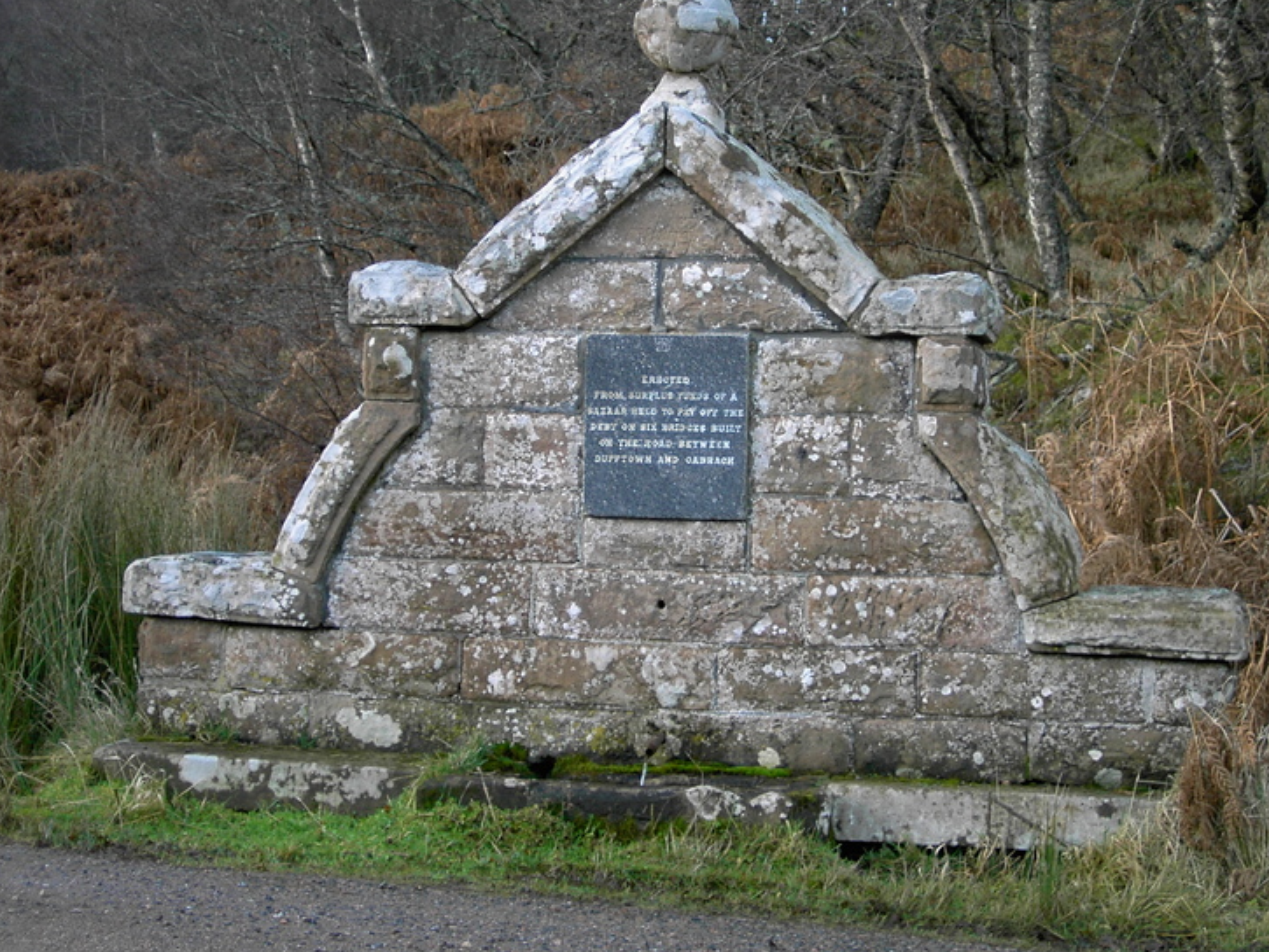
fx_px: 2640
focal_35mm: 72
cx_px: 655
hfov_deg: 27.0
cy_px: 455
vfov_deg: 20.4
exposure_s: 1/50
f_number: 3.5
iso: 100
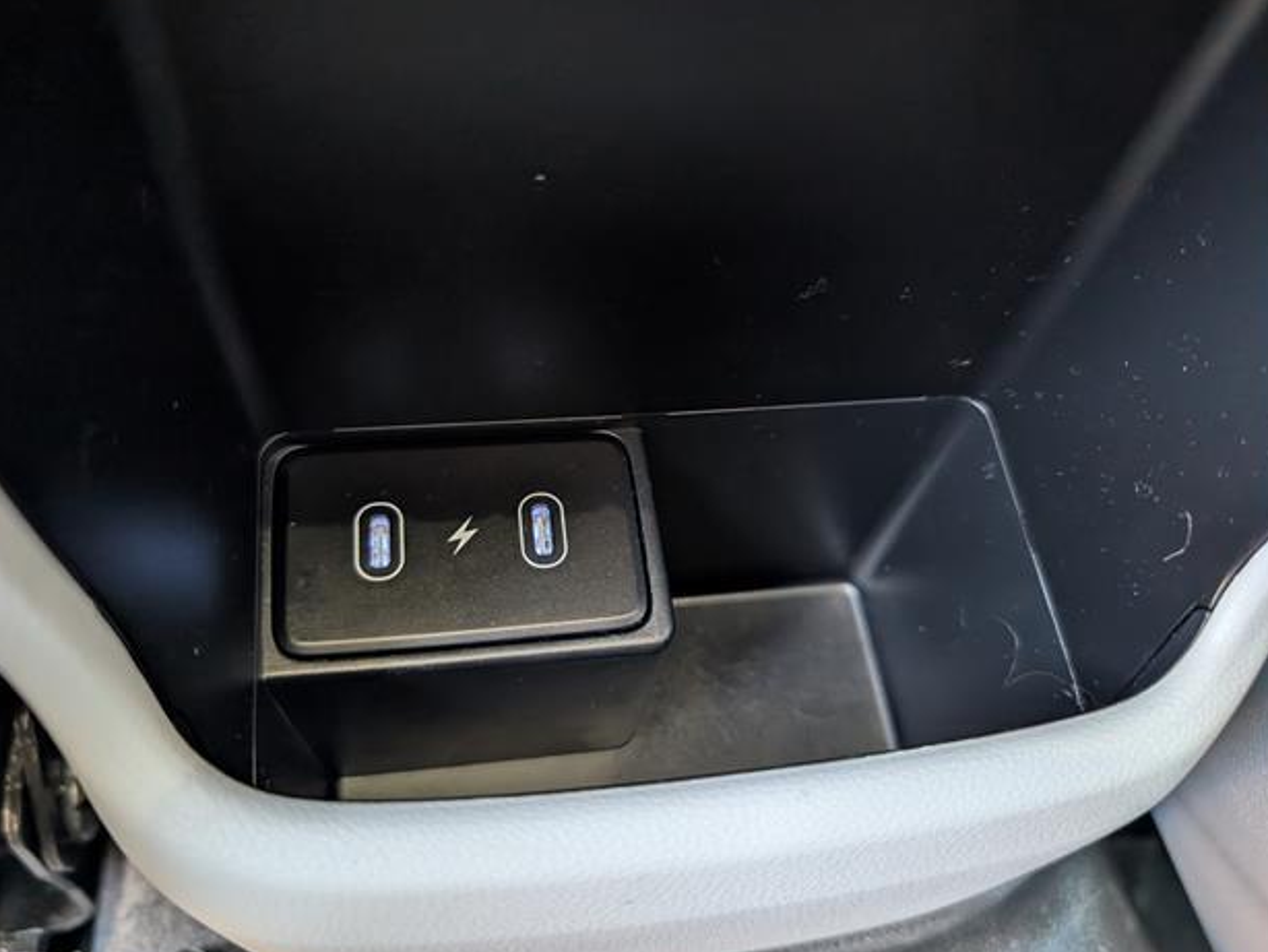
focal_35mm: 25
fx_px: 916
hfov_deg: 69.4
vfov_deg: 54.9
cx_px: 622
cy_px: 477
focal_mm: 6.9
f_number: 1.68
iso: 535
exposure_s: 1/61.7
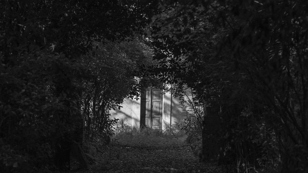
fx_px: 841
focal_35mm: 103
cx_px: 154
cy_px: 101
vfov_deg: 11.8
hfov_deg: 20.7
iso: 200
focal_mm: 98
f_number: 6.3
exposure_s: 1/250
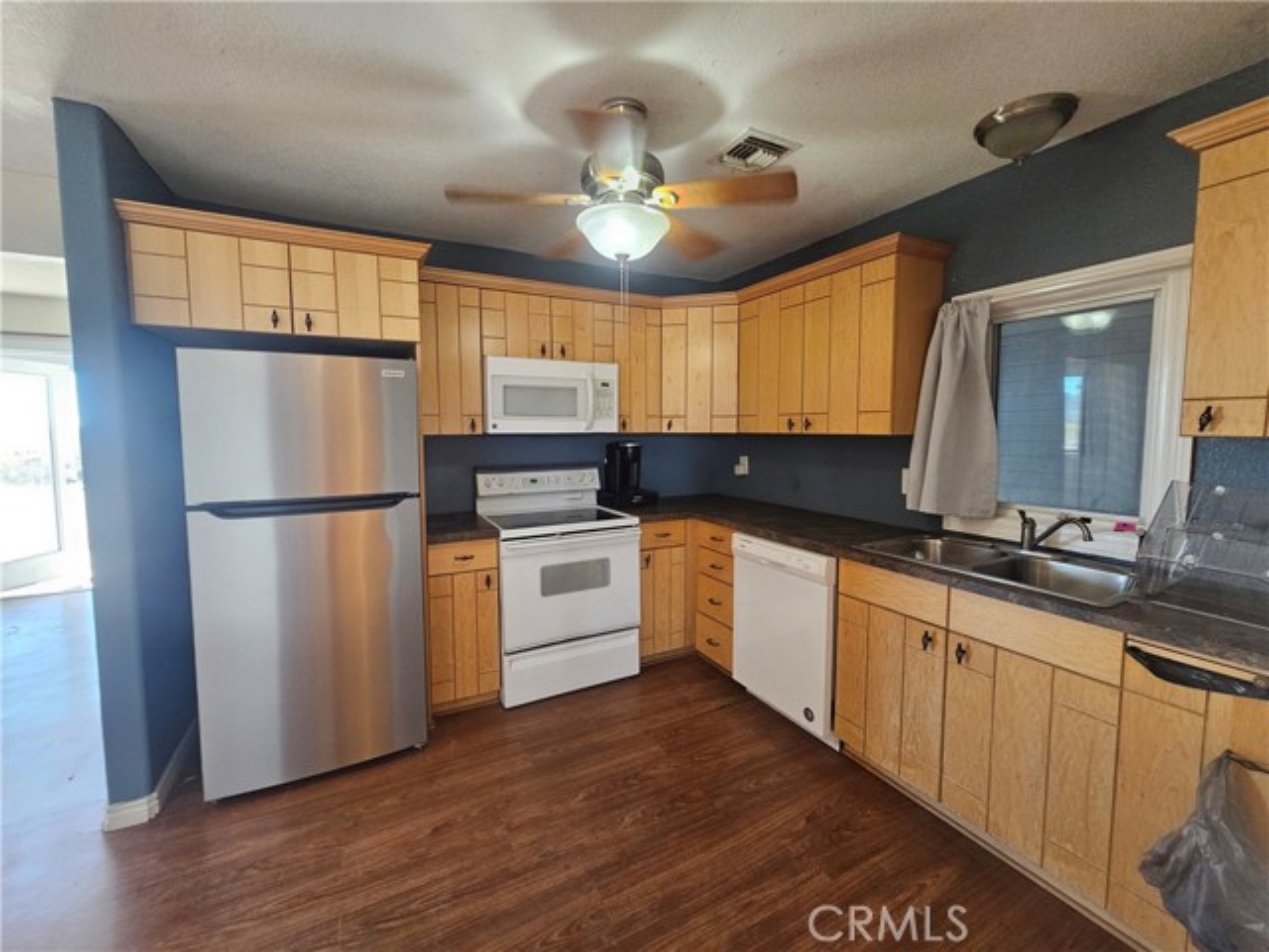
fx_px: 477
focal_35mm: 13
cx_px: 634
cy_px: 476
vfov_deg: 89.9
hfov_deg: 106.2
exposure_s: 1/60
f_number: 2.2
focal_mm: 2.2
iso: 250
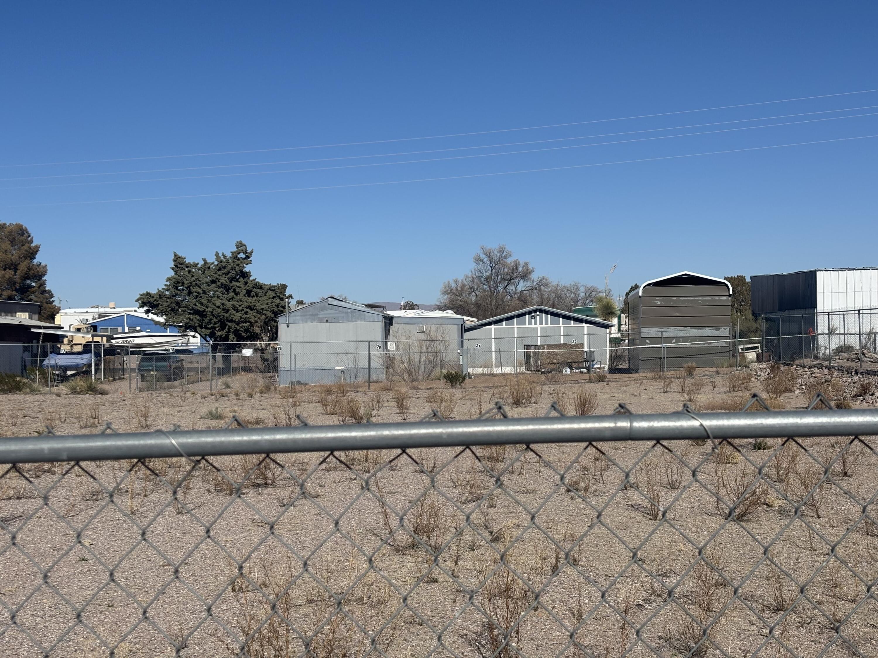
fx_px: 1319
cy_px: 329
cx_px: 439
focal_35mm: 52
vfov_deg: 28.0
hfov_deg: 36.8
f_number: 1.6
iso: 40
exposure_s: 1/5952
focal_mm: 5.96
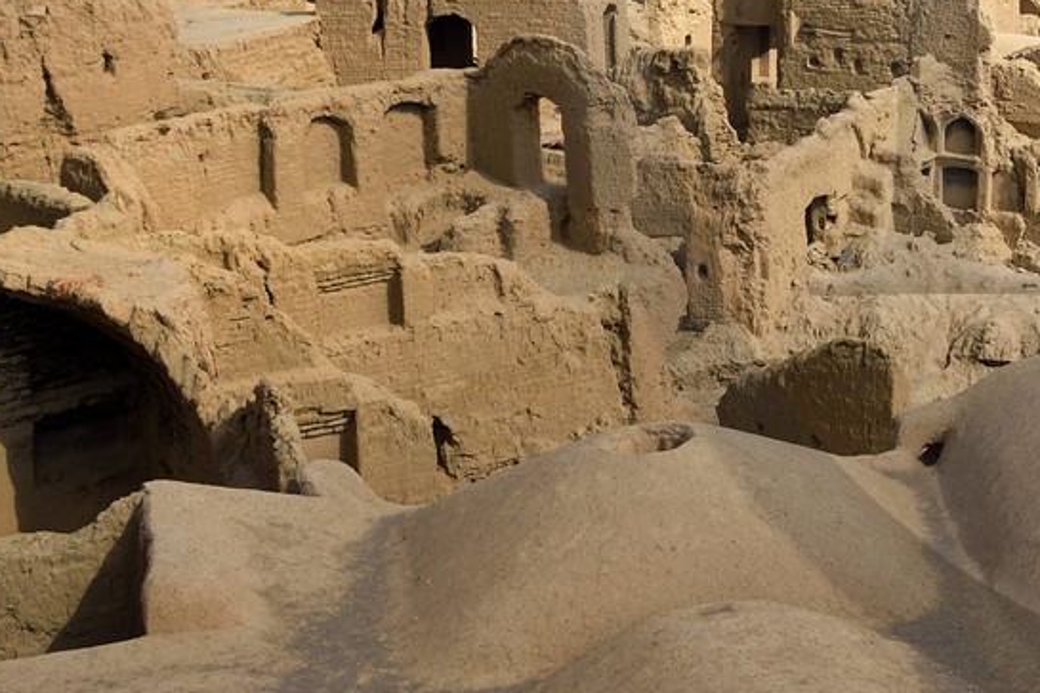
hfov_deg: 21.0
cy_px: -16
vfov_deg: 15.2
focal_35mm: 88
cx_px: 1349
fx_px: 2541
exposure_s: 1/250
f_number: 13
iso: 200
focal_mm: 30
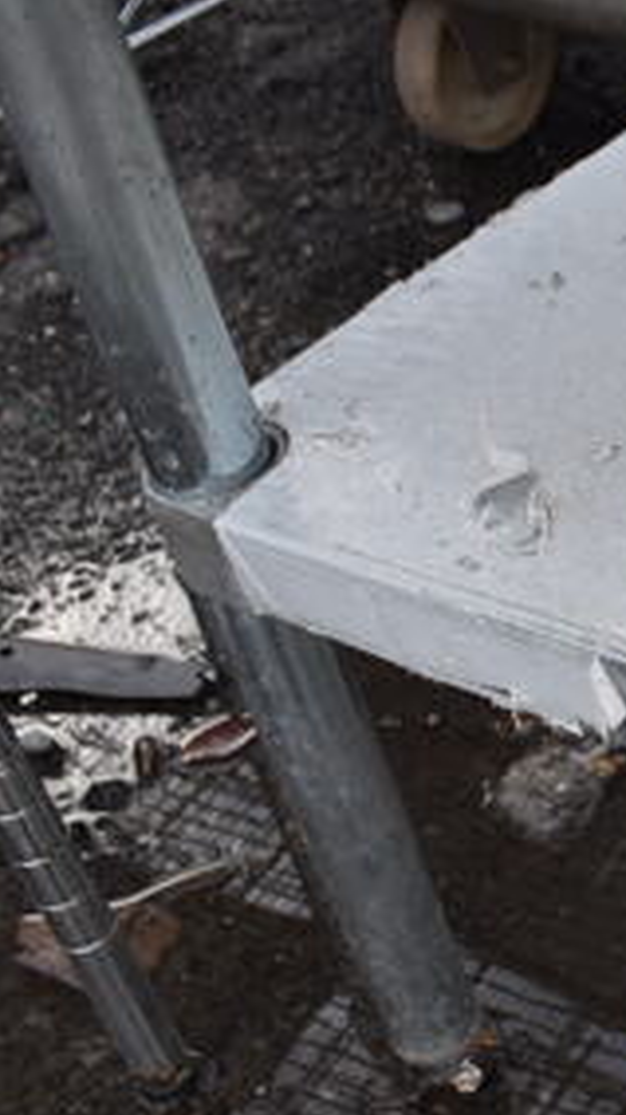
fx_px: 1802
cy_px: 697
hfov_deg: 17.3
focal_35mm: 61
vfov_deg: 34.2
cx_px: 1004
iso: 200
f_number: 6.3
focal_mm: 18
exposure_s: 1/250
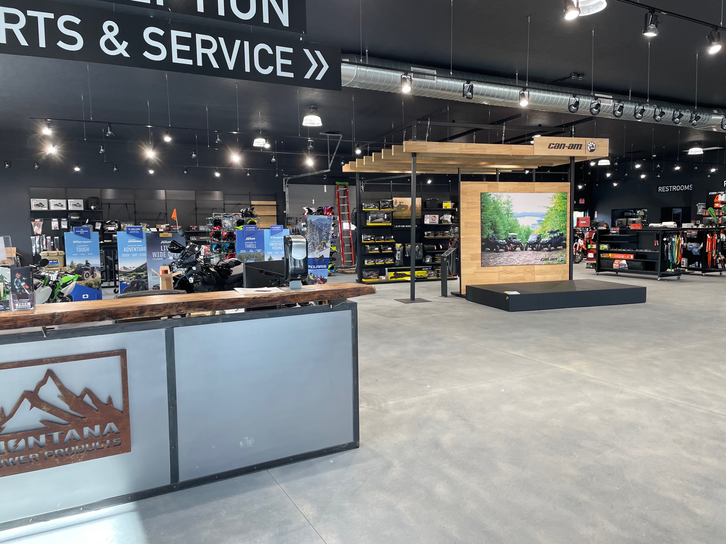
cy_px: 272
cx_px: 363
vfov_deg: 53.1
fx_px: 545
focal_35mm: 26
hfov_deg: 67.3
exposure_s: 1/121
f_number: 1.6
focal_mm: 4.2
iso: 100
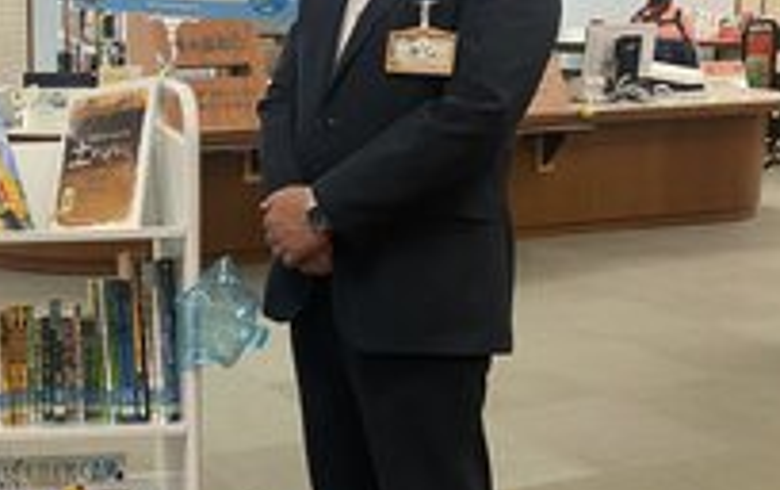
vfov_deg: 24.0
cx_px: 57
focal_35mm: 54
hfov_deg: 35.0
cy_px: 203
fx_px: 1149
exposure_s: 1/60
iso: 125
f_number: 1.8
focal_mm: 4.25
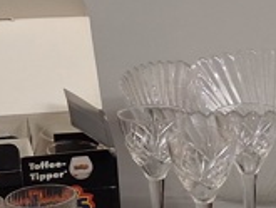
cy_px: 188
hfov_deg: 14.7
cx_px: 296
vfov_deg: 11.3
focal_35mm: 131
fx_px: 1045
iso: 400
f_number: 1.8
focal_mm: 4
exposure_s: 1/100
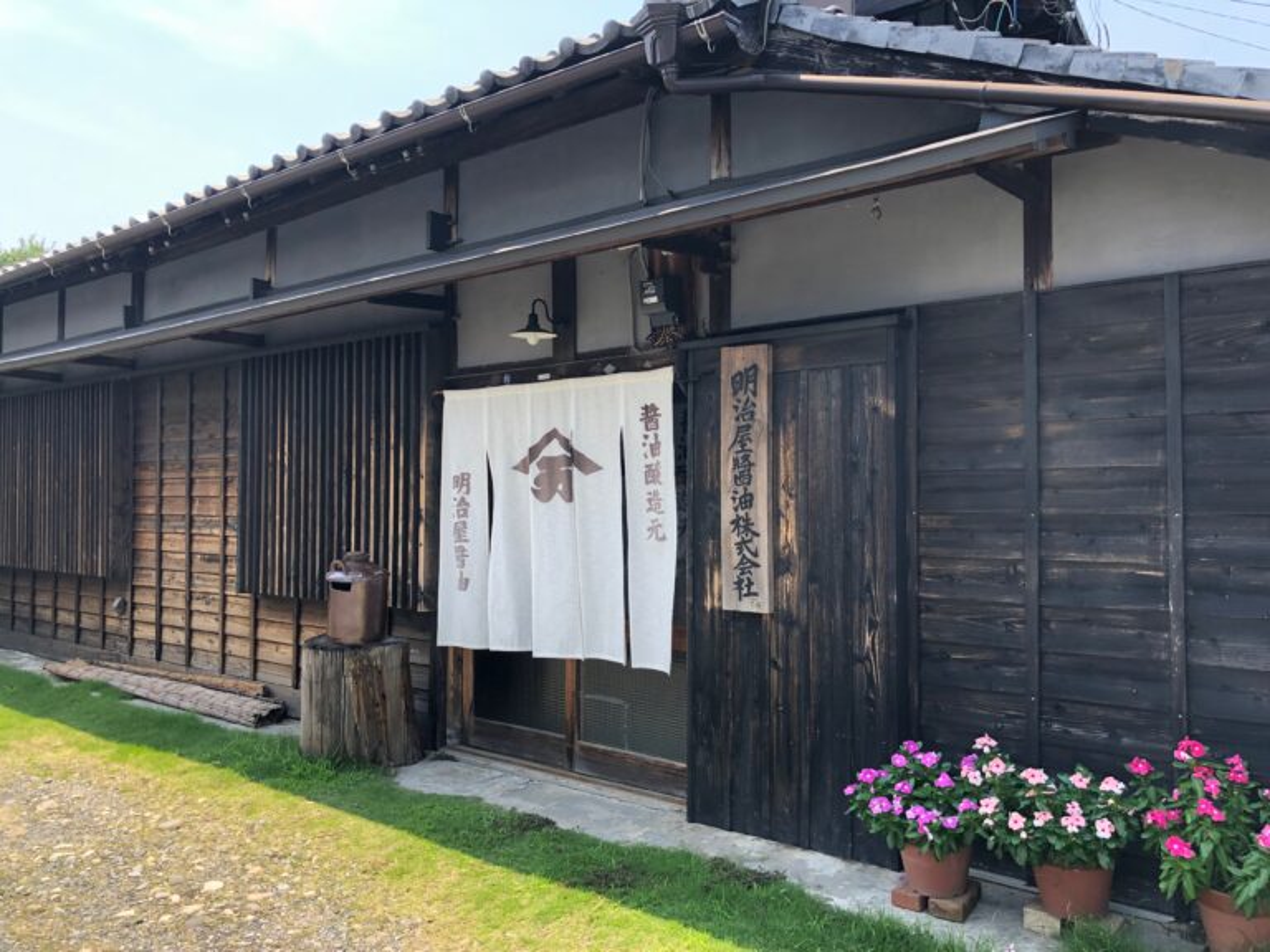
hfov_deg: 63.4
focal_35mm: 28
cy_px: 476
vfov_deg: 49.7
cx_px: 635
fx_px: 1027
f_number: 1.8
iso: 20
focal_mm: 4
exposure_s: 1/374
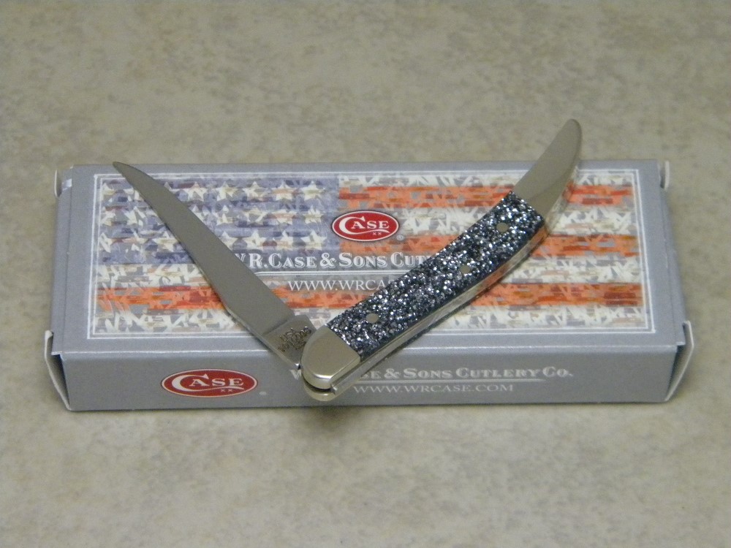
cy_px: 274
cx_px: 366
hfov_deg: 18.7
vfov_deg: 14.1
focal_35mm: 105
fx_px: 2217
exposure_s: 1/48.6
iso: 800
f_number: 4.7
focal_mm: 19
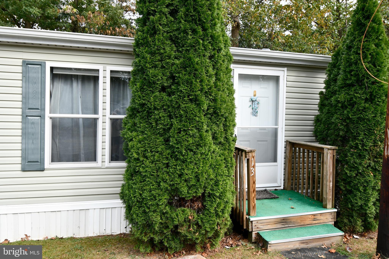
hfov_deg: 71.5
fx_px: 270
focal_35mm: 25
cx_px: 194
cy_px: 130
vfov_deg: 51.3
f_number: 8
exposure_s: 1/250
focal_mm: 17
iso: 200
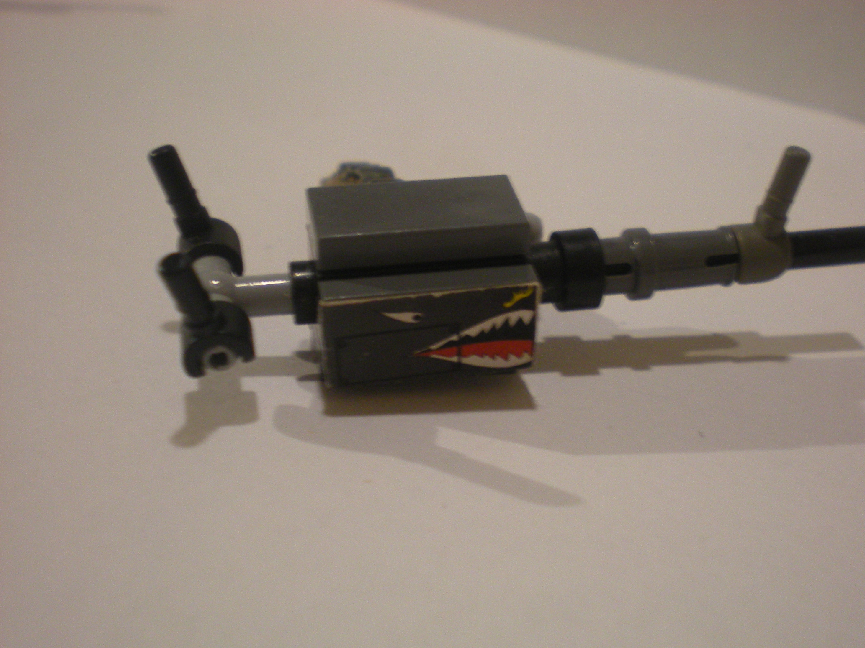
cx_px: 480
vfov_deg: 29.7
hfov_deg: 38.9
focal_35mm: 49
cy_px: 354
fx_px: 1224
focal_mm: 7.4
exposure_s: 1/12.7
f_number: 3.5
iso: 200
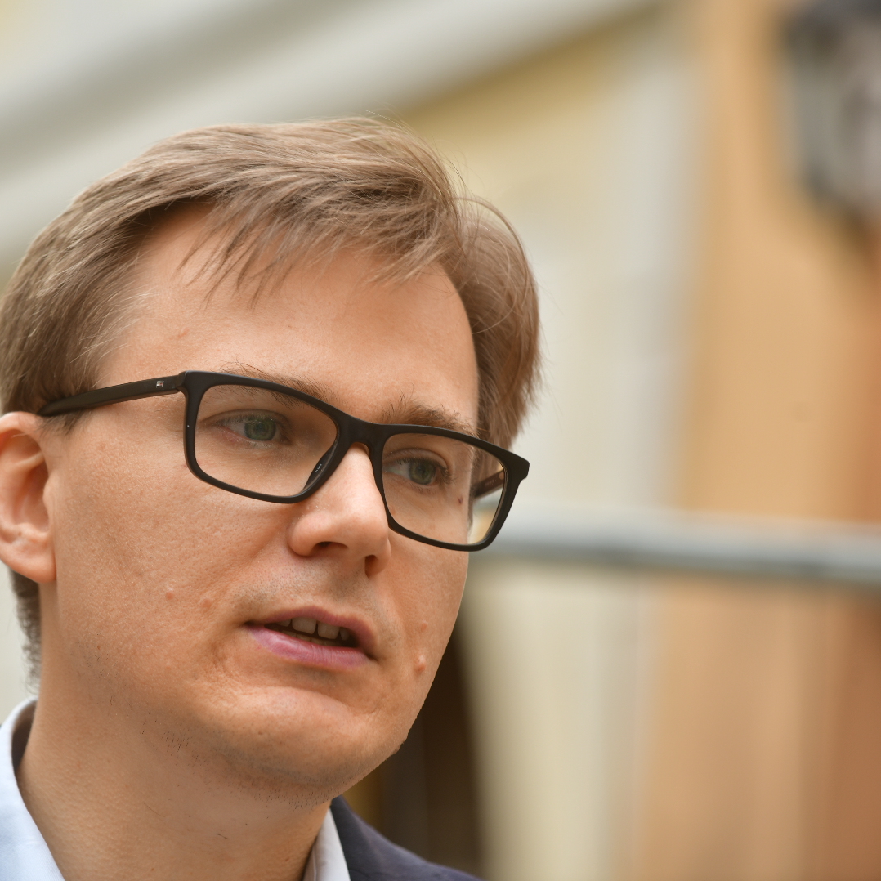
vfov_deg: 8.8
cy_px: 440
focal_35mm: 198
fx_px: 5701
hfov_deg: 8.8
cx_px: 262
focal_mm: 155
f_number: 5
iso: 100
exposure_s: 1/160
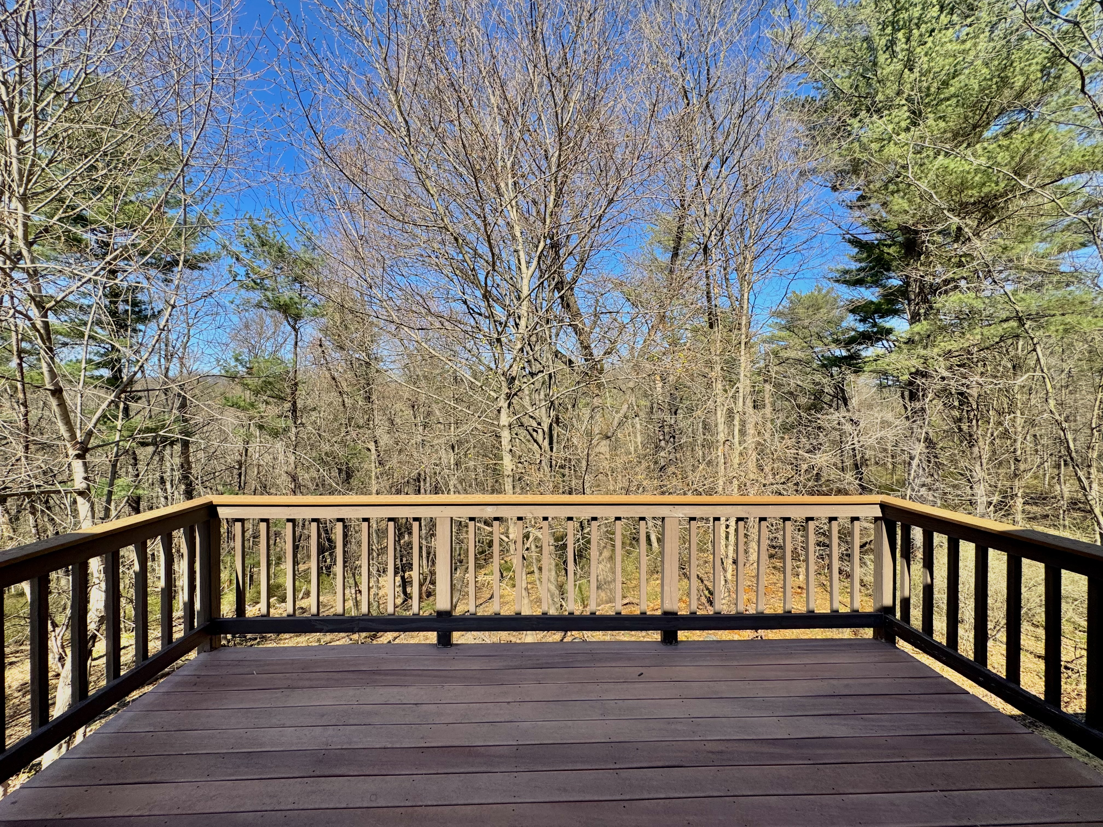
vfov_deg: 85.7
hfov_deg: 102.1
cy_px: 414
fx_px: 446
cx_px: 552
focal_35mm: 14
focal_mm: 2.22
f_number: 2.2
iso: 50
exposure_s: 1/1063
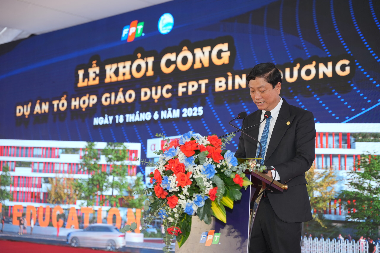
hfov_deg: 35.5
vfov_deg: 24.1
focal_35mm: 56
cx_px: 190
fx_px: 594
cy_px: 126
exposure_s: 1/200
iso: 500
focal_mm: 56.3
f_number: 2.8
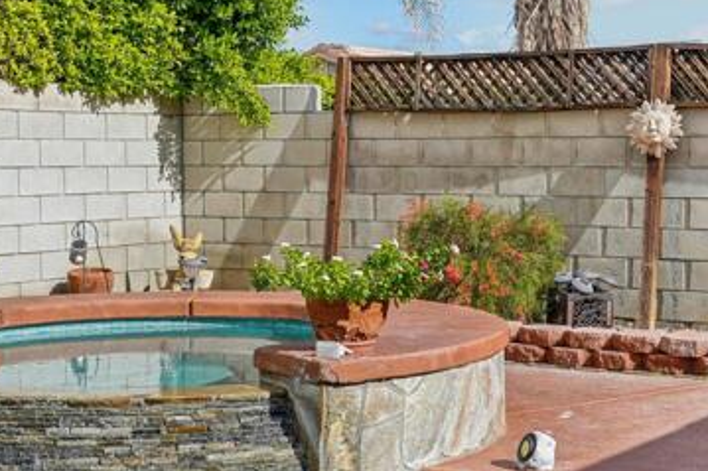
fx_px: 1514
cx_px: 428
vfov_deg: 17.7
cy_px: 231
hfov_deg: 26.3
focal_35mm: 77
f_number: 8
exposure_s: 1/320
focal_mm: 27
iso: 100
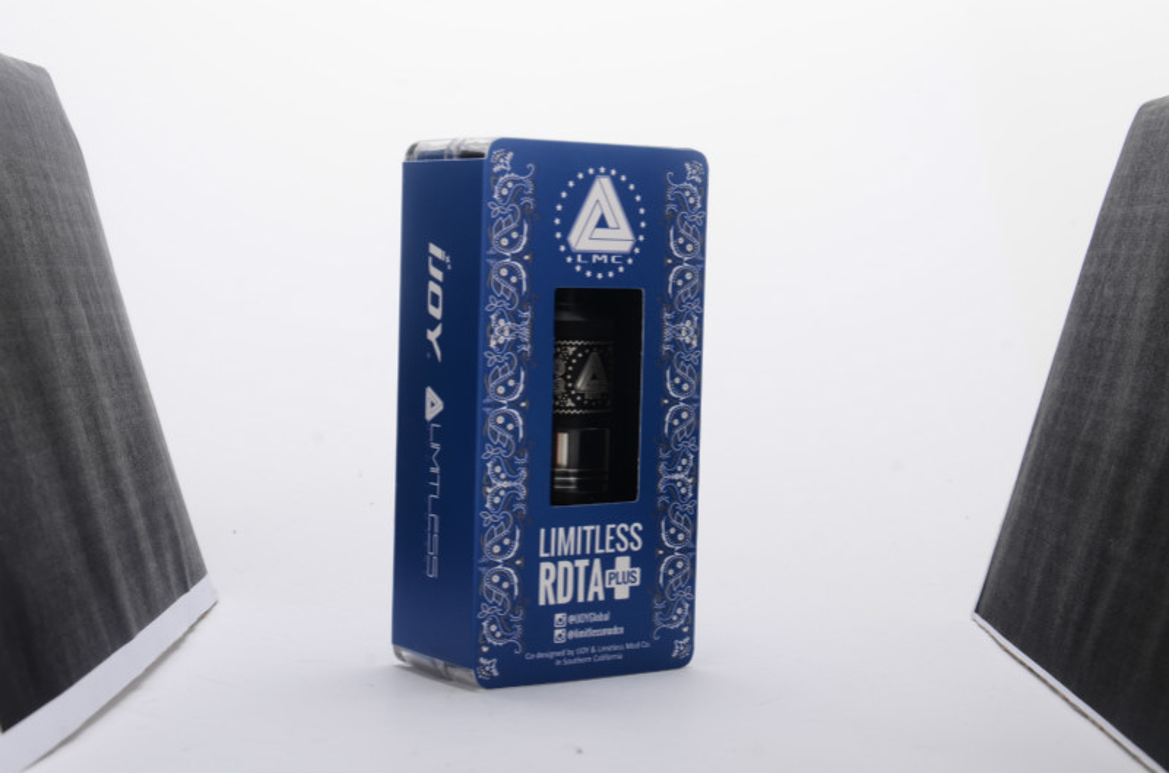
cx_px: 584
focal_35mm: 72
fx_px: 2332
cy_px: 386
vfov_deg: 18.8
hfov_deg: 28.1
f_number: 14
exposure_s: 1/125
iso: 100
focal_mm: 48
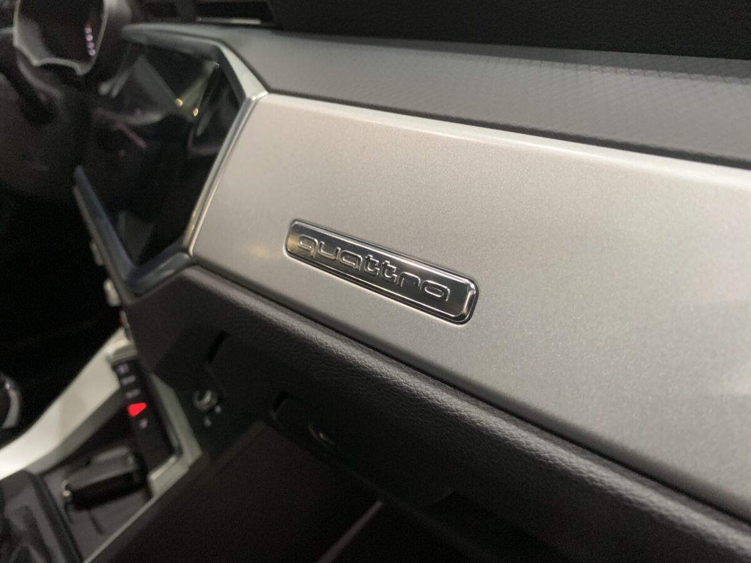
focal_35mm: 26
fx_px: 564
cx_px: 376
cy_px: 282
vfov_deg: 53.1
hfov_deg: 67.3
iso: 320
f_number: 1.8
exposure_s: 1/33
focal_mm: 4.25
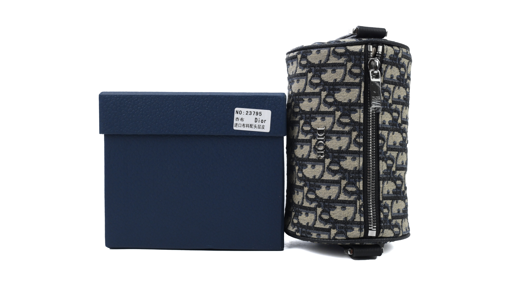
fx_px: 551
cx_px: 254
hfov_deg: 49.4
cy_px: 128
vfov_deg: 29.0
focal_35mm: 41
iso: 800
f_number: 11
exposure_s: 1/100
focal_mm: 39
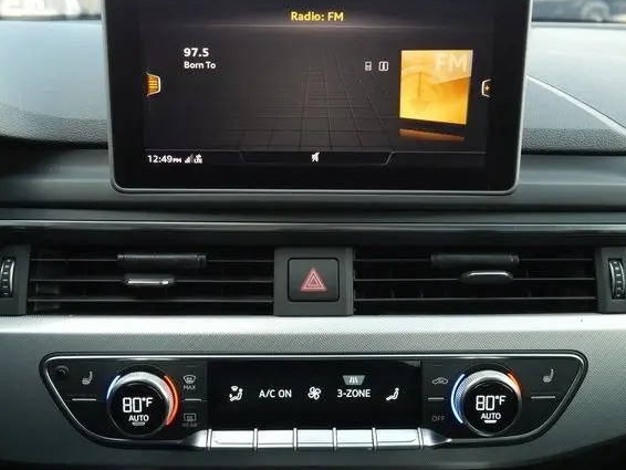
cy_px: 208
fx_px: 778
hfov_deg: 43.8
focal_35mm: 43
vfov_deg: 33.6
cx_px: 310
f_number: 5.6
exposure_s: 1/60
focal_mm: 19
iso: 1000
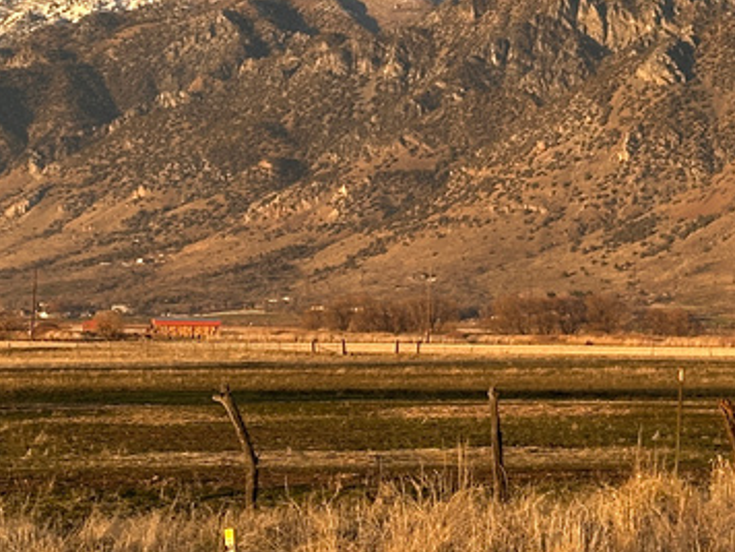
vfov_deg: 10.7
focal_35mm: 138
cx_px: 754
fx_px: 2930
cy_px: 62
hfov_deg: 14.1
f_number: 1.78
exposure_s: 1/1339
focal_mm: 6.86
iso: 64
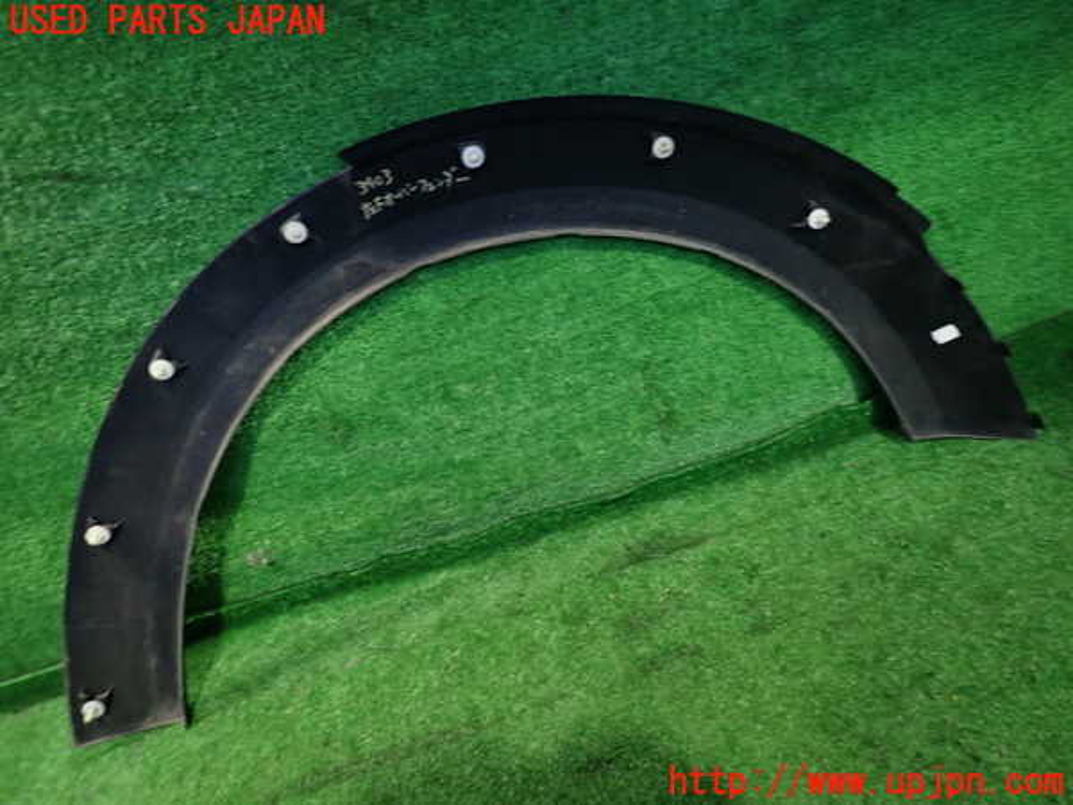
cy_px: 402
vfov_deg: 54.9
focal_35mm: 25
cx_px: 536
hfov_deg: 69.4
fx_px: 775
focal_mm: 4.5
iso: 320
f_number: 2
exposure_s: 1/30
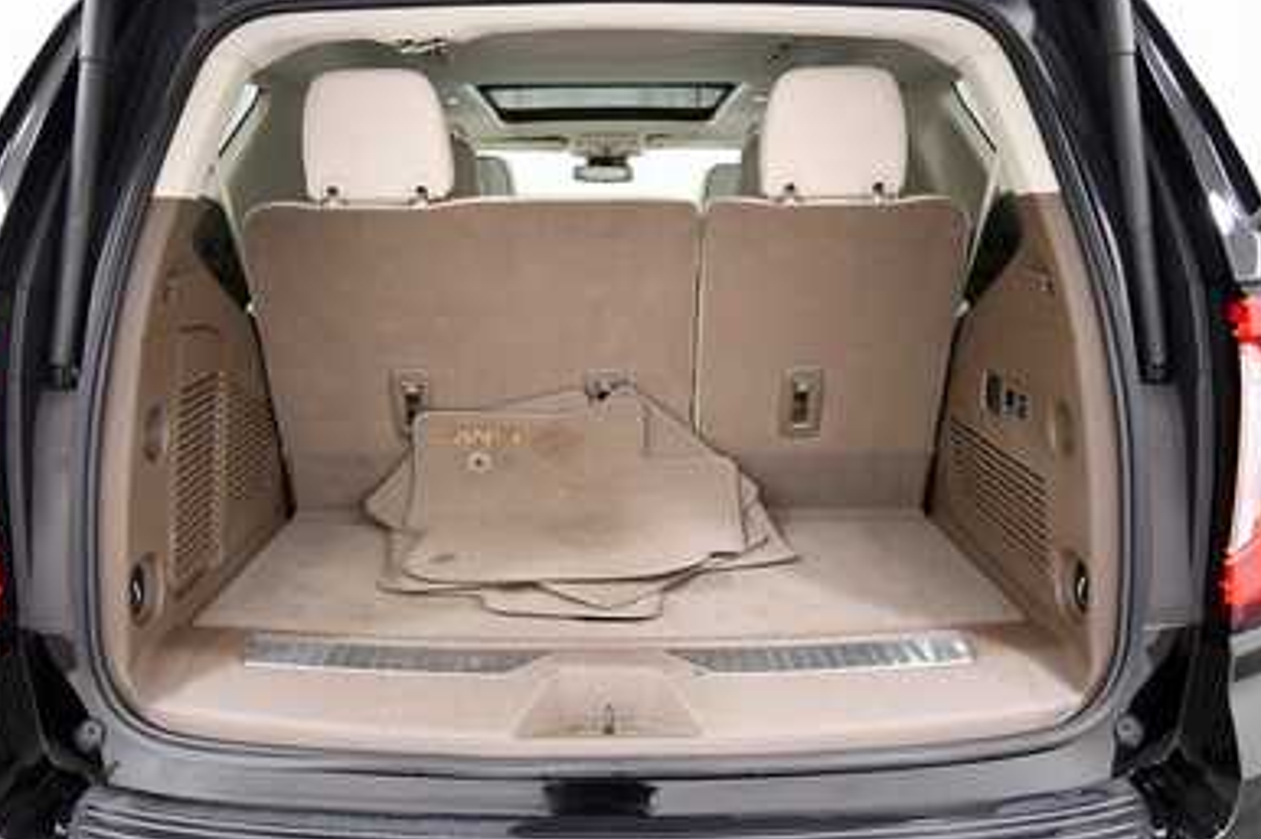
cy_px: 413
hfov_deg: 65.5
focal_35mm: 28
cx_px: 611
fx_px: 980
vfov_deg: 46.4
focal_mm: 18
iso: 3200
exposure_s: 1/100
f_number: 5.6
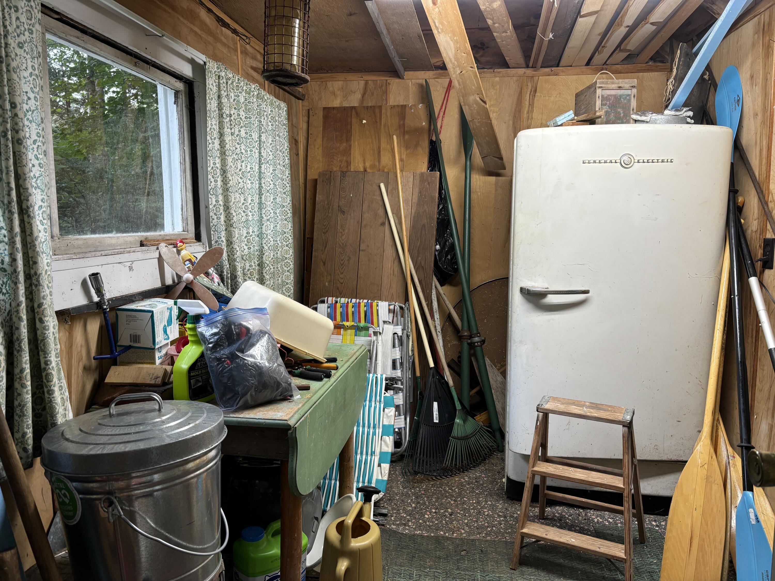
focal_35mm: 26
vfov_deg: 53.1
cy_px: 290
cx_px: 388
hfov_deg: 67.3
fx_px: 582
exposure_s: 1/60
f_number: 1.6
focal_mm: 5.96
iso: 100
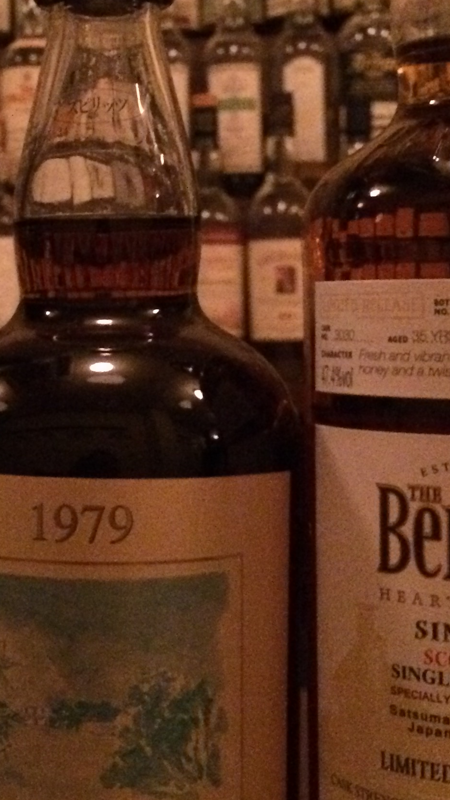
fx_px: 1315
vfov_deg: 33.6
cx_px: 130
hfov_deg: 19.3
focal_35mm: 62
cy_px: 295
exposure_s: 1/15
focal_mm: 4.15
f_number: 2.2
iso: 1250
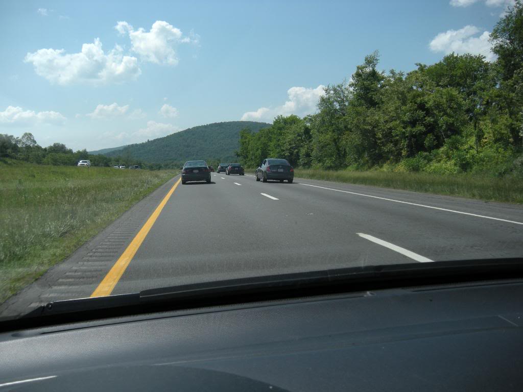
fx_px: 529
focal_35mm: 35
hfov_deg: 52.6
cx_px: 262
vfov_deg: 40.7
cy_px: 196
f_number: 3.8
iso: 64
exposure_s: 1/737
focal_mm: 5.9
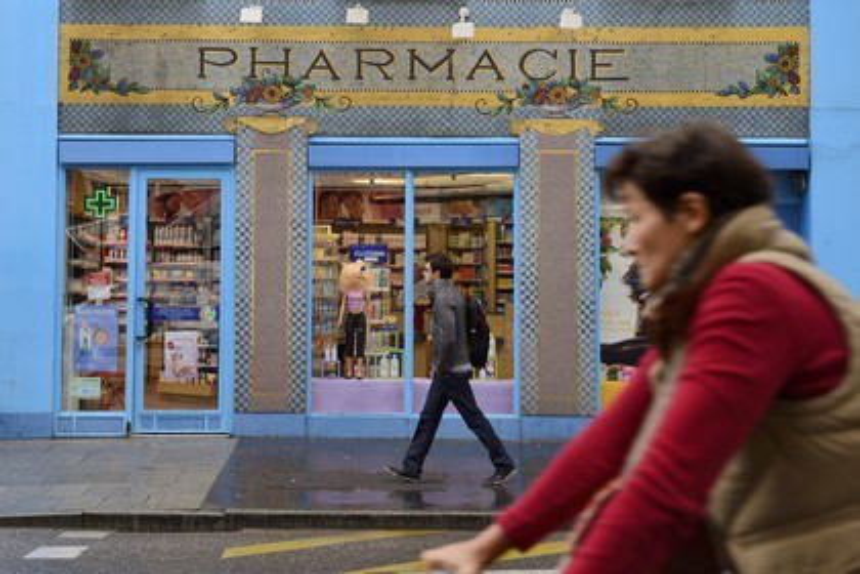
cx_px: 430
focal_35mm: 48
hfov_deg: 41.1
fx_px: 1147
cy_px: 287
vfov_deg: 28.1
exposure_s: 1/200
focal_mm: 48
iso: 400
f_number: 4.5
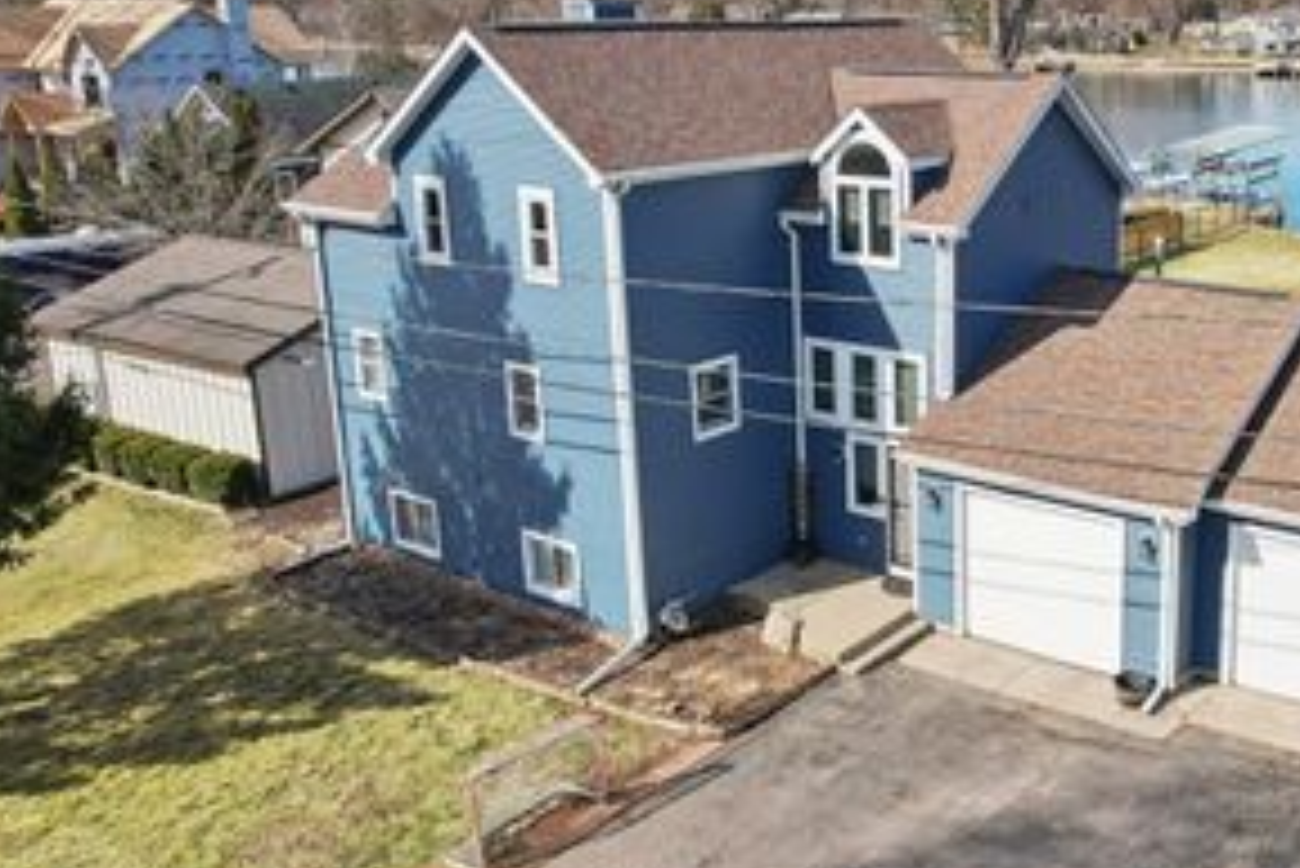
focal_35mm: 38
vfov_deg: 35.1
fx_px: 1373
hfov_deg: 48.0
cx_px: 1030
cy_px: 389
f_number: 2.8
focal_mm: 8.4
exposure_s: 1/2500
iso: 150
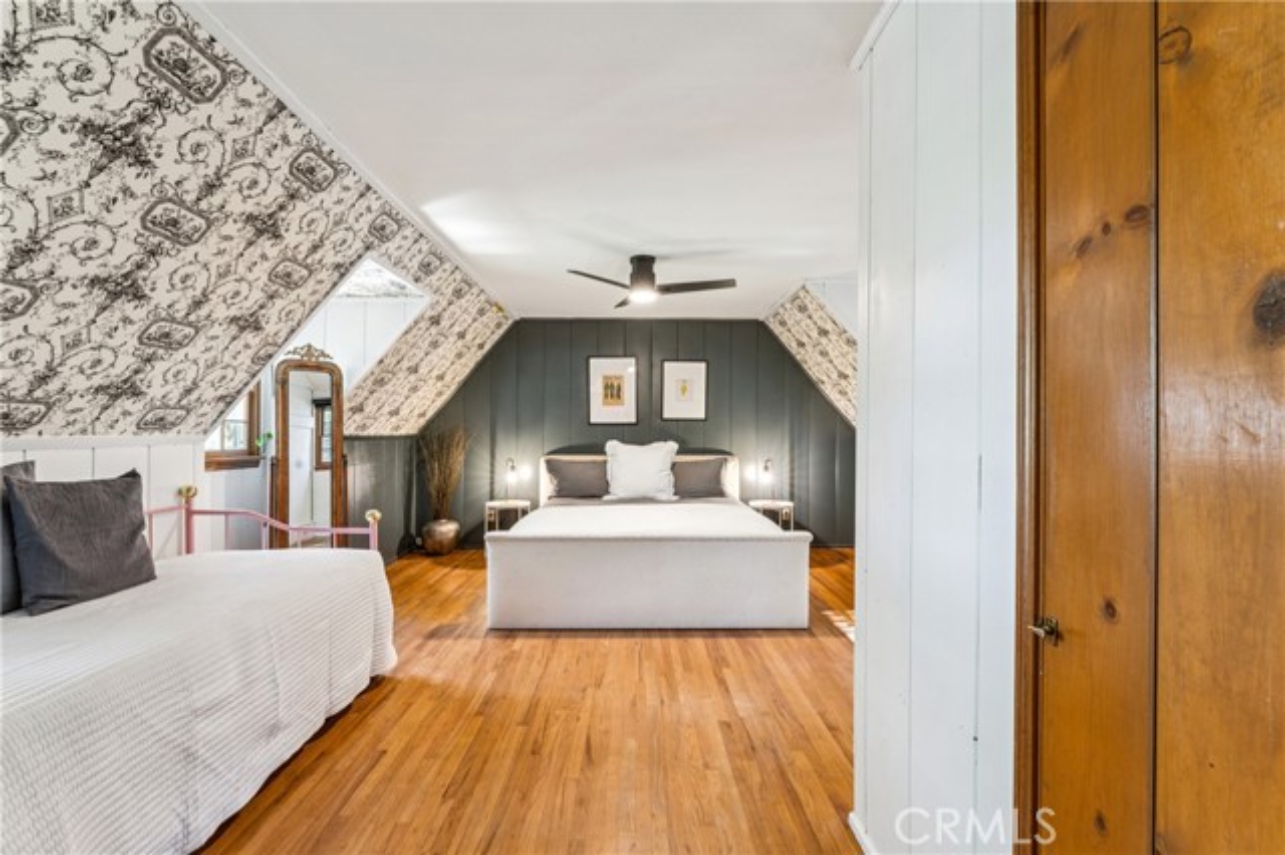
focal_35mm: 16
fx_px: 585
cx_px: 642
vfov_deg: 72.3
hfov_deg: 95.4
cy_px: 428
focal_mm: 16.4
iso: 100
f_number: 13
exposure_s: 3.2
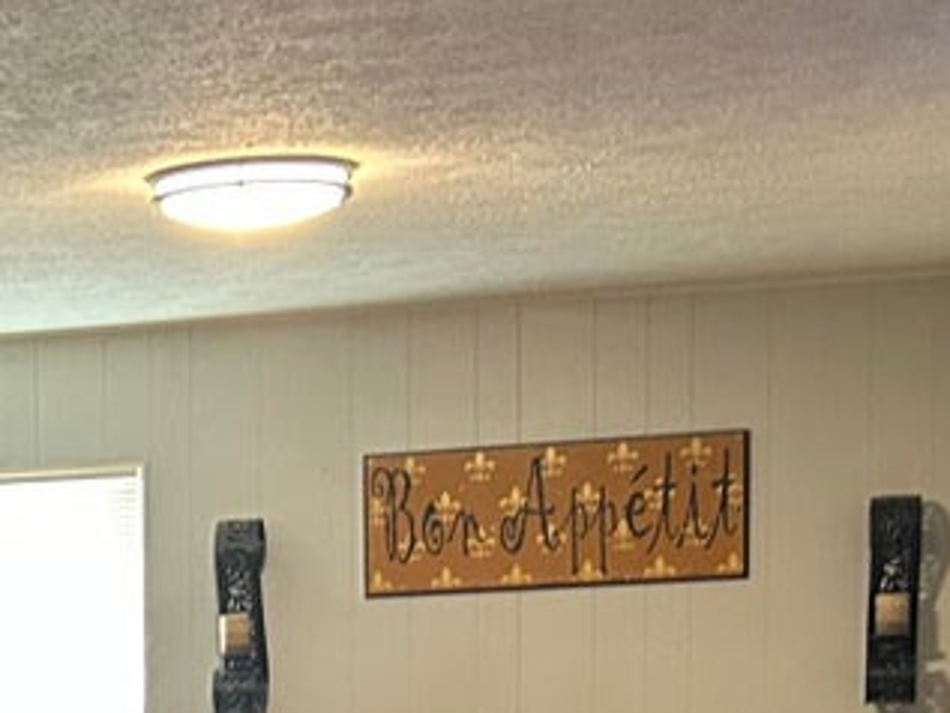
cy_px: 1043
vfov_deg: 12.6
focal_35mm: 112
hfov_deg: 16.8
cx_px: -208
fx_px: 3075
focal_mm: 5.7
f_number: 1.5
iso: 500
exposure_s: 1/60
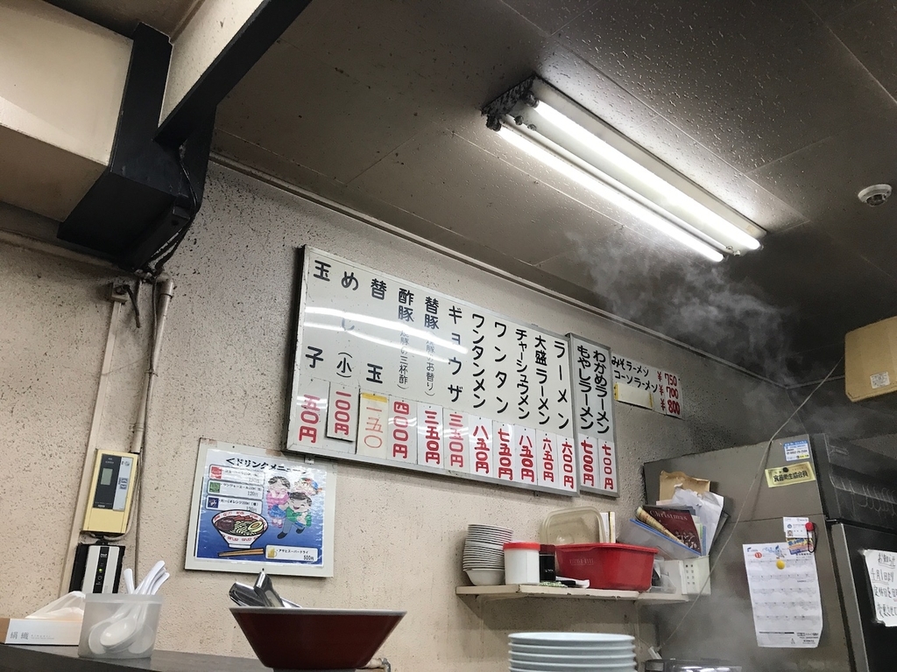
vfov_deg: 49.7
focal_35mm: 28
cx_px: 448
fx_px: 726
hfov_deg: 63.4
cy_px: 336
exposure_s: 1/30
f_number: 1.8
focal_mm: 3.99
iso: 25
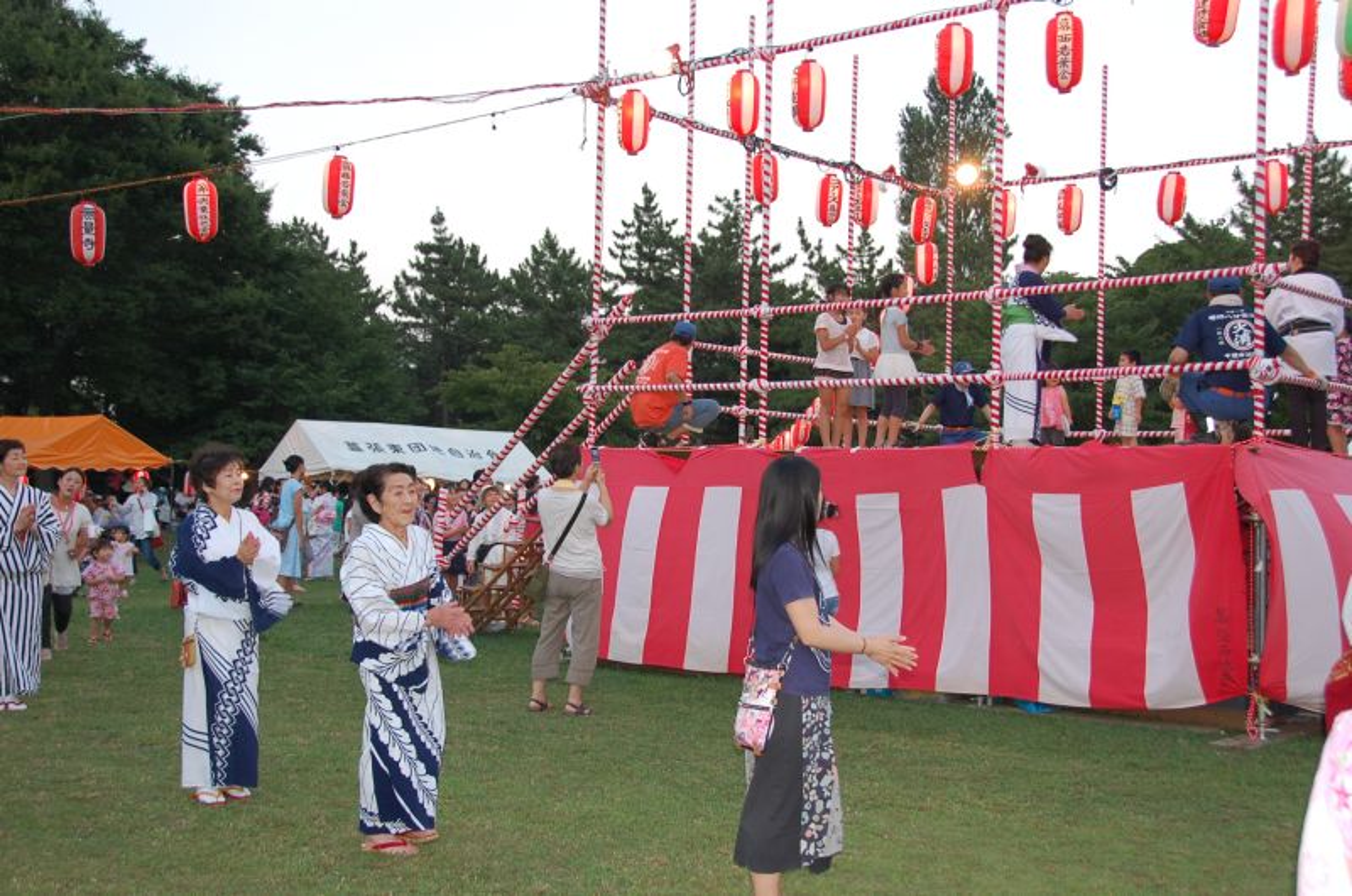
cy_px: 448
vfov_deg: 31.8
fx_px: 1574
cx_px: 676
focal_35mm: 42
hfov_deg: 46.5
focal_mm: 28
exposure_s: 1/60
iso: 400
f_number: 4
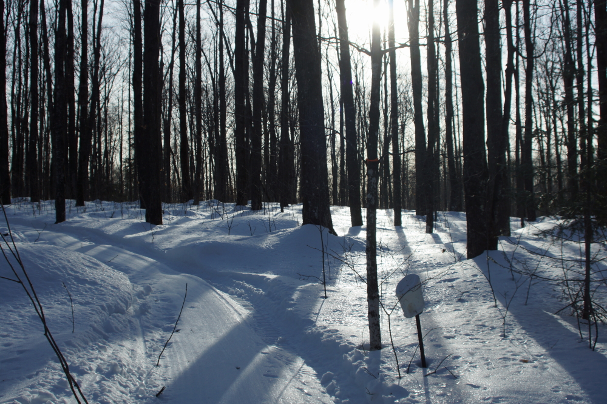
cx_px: 304
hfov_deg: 46.4
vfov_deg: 31.9
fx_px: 708
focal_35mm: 42
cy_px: 202
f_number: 6.3
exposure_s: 1/160
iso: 100
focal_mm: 28
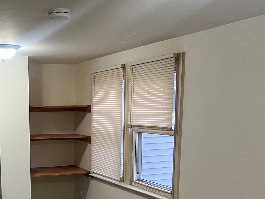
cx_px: 51
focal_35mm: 50
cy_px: 172
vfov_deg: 28.2
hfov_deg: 36.8
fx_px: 383
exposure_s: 1/60
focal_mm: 5.1
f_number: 1.6
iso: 160
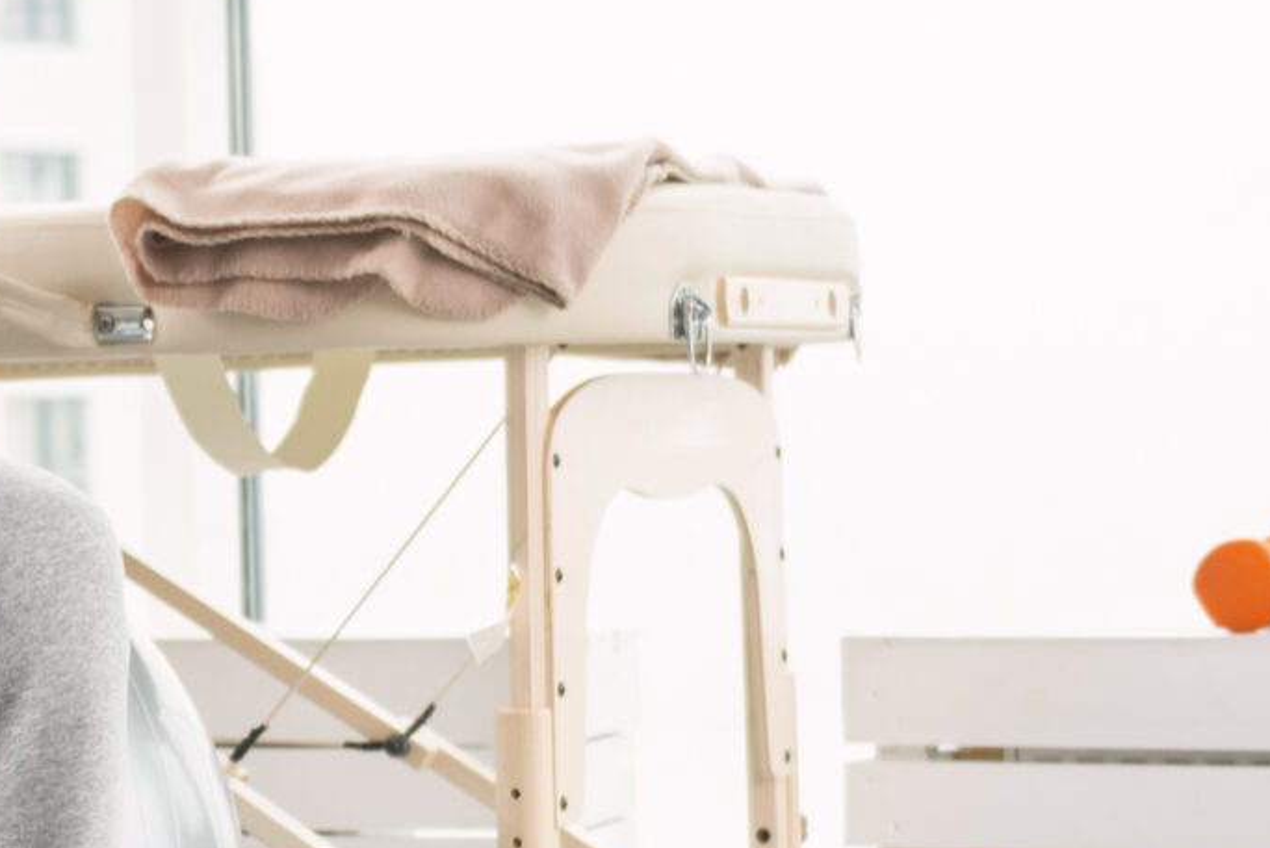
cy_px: 550
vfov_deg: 10.5
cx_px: -145
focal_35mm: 131
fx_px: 4624
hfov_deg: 15.2
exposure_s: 1/160
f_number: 2.8
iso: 250
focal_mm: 35
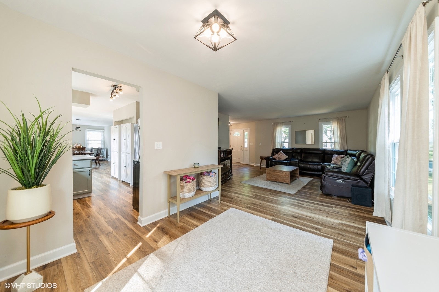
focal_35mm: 12
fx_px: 146
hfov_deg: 112.6
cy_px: 146
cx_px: 220
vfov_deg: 90.0
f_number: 10
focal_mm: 12
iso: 100
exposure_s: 1/3
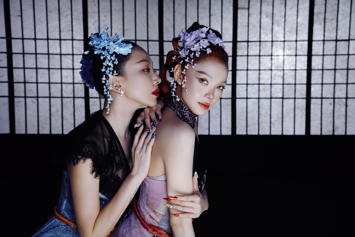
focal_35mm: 46
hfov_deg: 42.7
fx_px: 454
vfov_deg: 29.3
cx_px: 178
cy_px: 118
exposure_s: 1/125
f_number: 6.3
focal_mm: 46
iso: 320
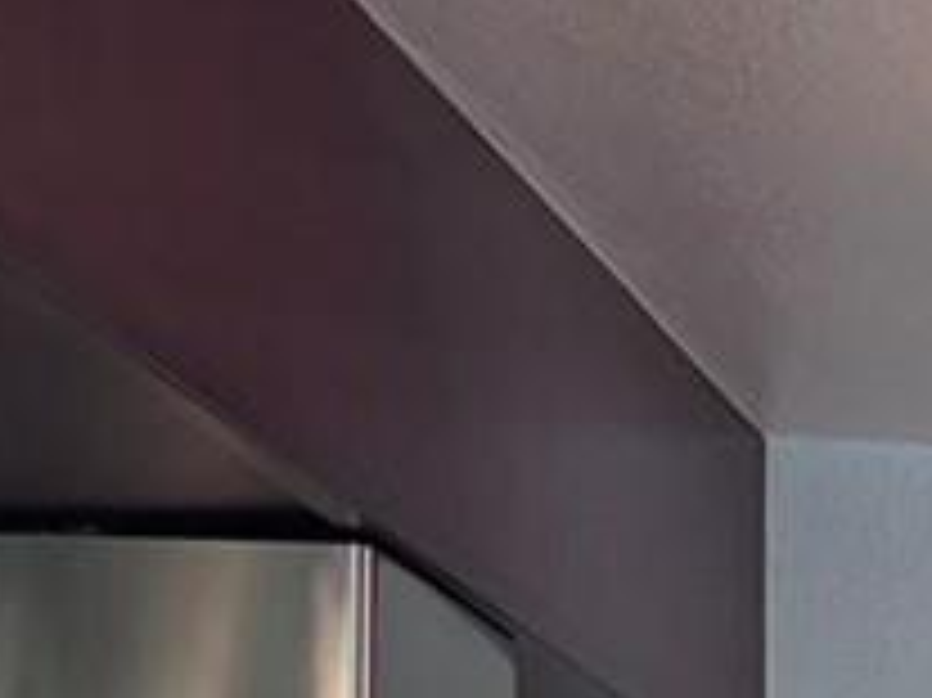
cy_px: 1612
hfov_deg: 9.1
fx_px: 5409
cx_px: 1986
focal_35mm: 201
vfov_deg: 7.0
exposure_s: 1/120
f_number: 1.5
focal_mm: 5.7
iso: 50
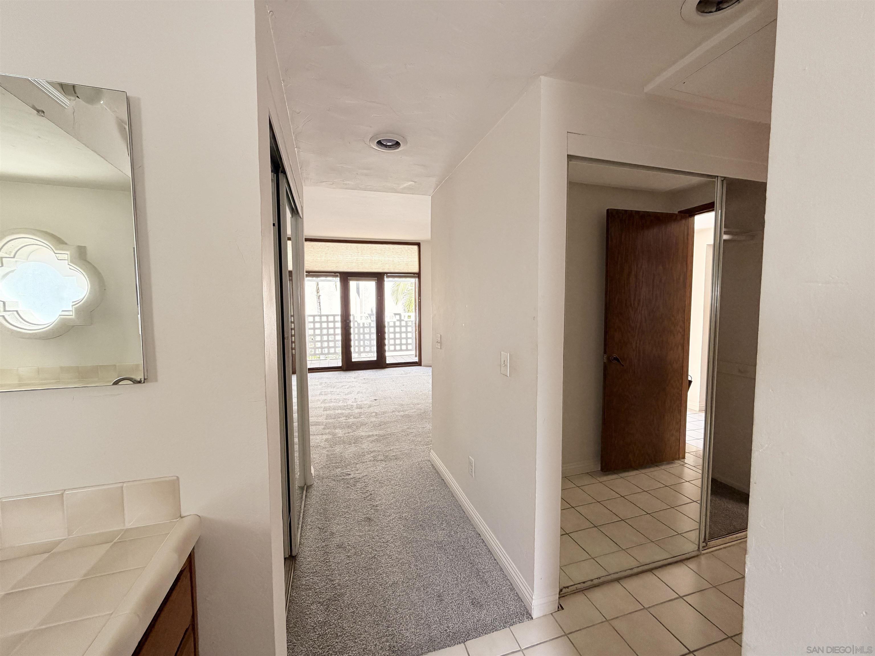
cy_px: 328
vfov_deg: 85.7
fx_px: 354
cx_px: 438
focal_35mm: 14
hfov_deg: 102.1
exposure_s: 1/121
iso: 200
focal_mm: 2.22
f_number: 2.2
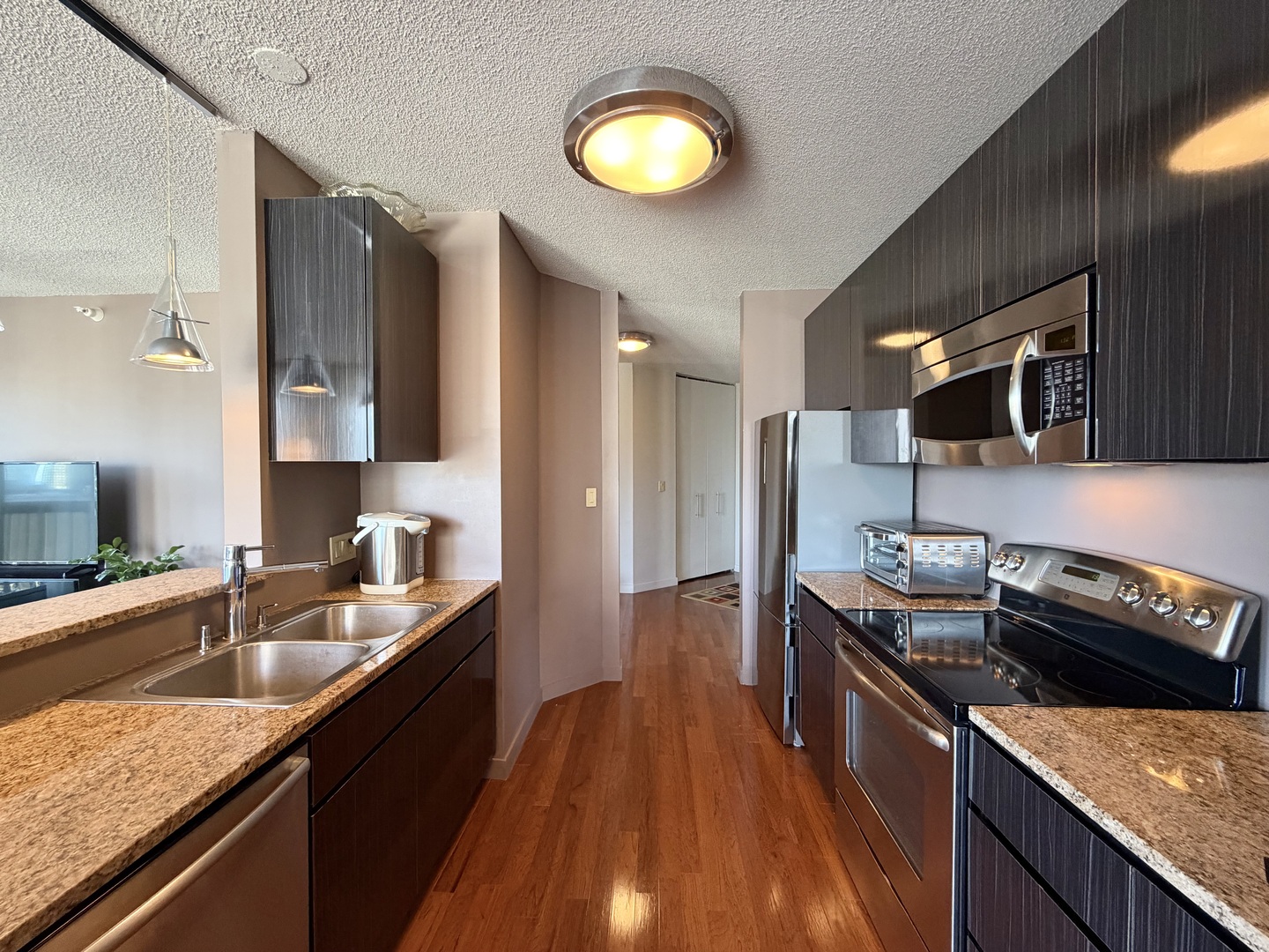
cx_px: 634
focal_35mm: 14
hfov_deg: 102.1
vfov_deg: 85.7
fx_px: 513
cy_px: 476
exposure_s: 1/60
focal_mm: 2.22
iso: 400
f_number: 2.2
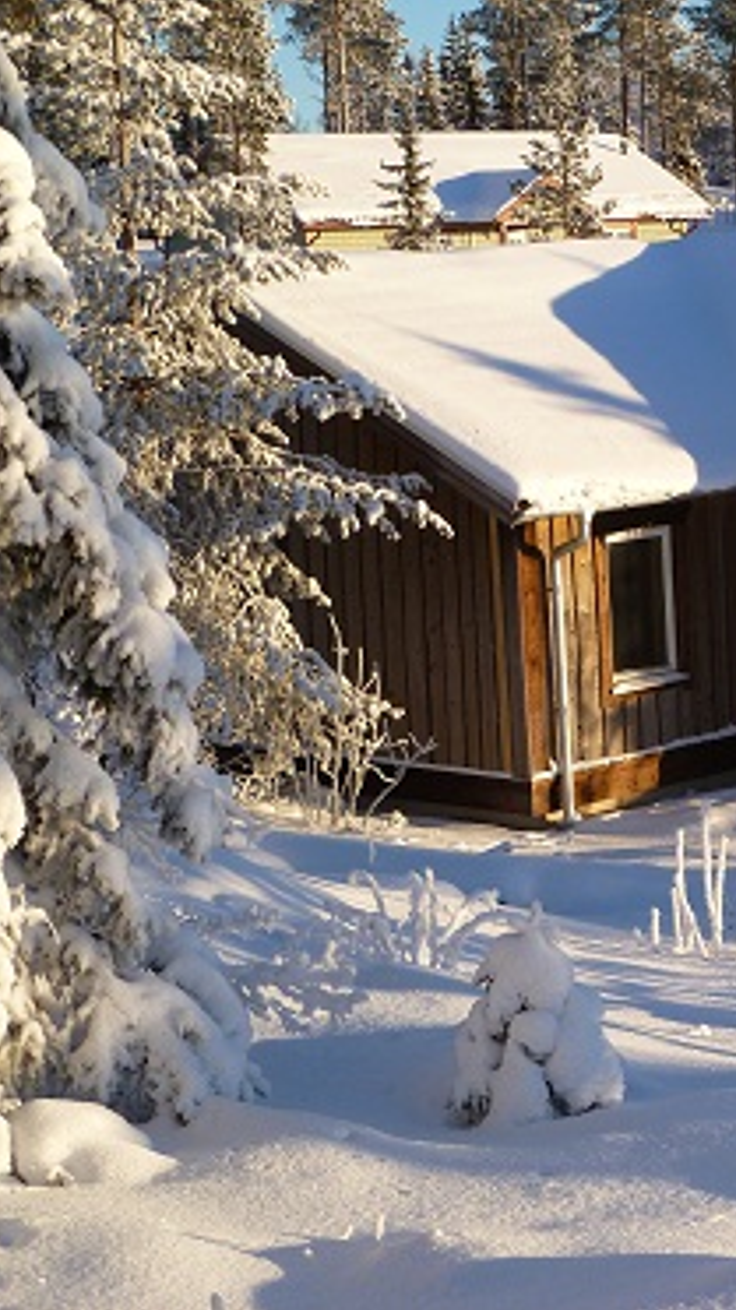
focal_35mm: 79
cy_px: 657
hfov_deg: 14.9
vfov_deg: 26.9
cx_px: 813
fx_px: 2743
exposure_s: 1/320
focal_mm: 9.6
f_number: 4
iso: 80
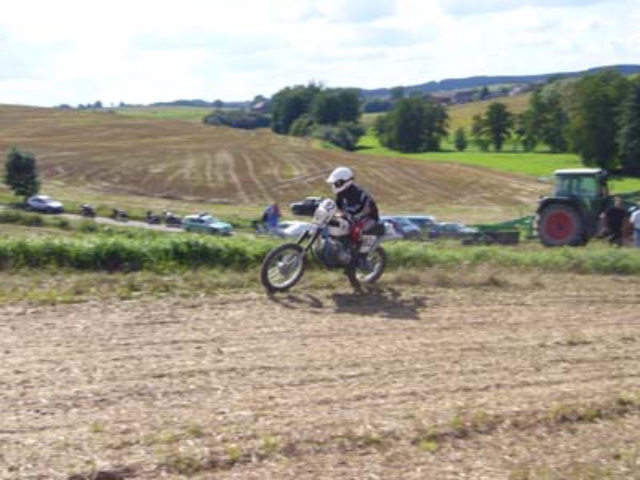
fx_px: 924
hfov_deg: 38.2
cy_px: 240
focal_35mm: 50
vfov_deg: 29.1
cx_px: 320
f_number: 6.7
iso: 100
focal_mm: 8.3
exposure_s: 1/250
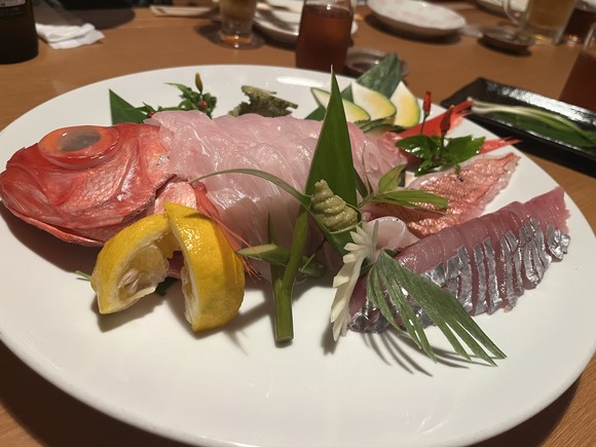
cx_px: 298
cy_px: 224
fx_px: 448
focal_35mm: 26
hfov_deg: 67.3
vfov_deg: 53.1
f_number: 1.6
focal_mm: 5.1
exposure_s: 1/40
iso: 500
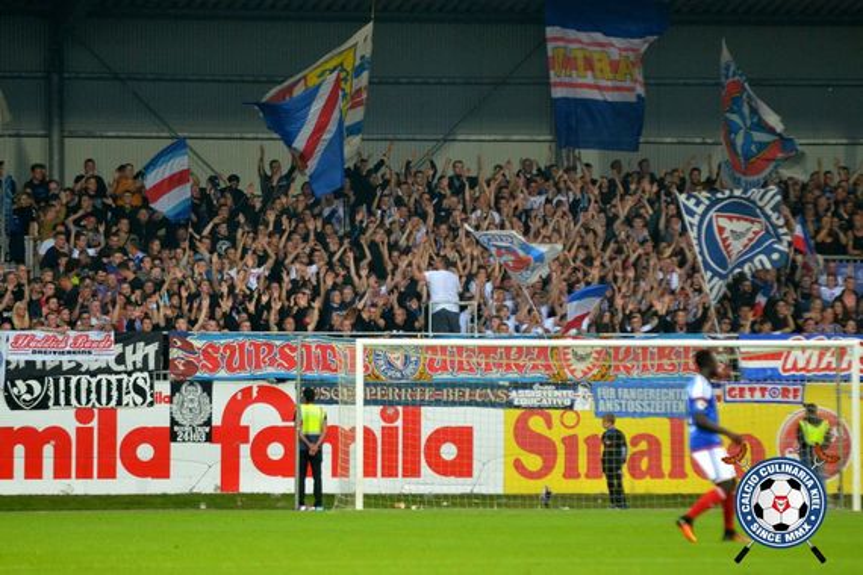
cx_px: 432
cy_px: 288
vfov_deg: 4.6
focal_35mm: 300
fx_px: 7191
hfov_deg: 6.9
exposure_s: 1/800
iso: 2000
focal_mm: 200
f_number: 2.8
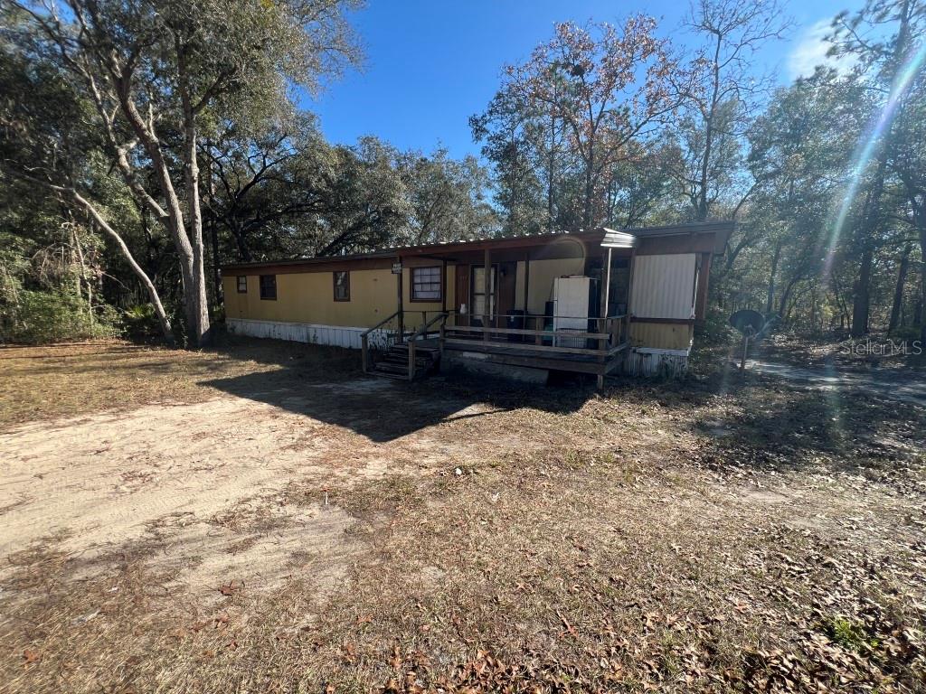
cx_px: 463
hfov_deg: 106.2
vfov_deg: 89.9
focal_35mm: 13
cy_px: 347
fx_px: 348
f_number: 1.8
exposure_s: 1/573
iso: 32
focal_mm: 1.57
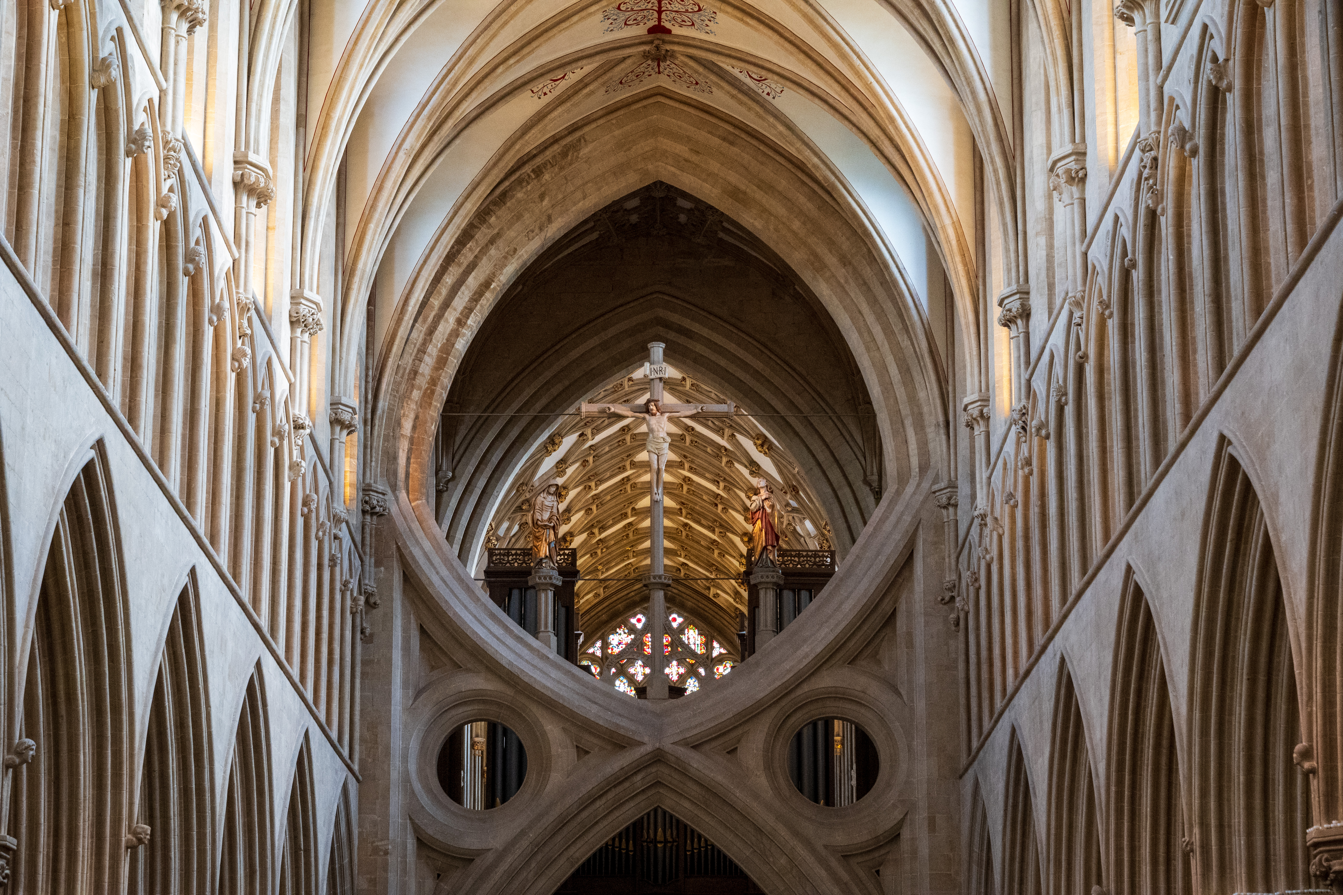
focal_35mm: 75
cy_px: 448
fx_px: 2798
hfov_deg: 27.0
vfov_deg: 18.2
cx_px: 672
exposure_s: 1/80
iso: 3600
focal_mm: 50
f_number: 5.6
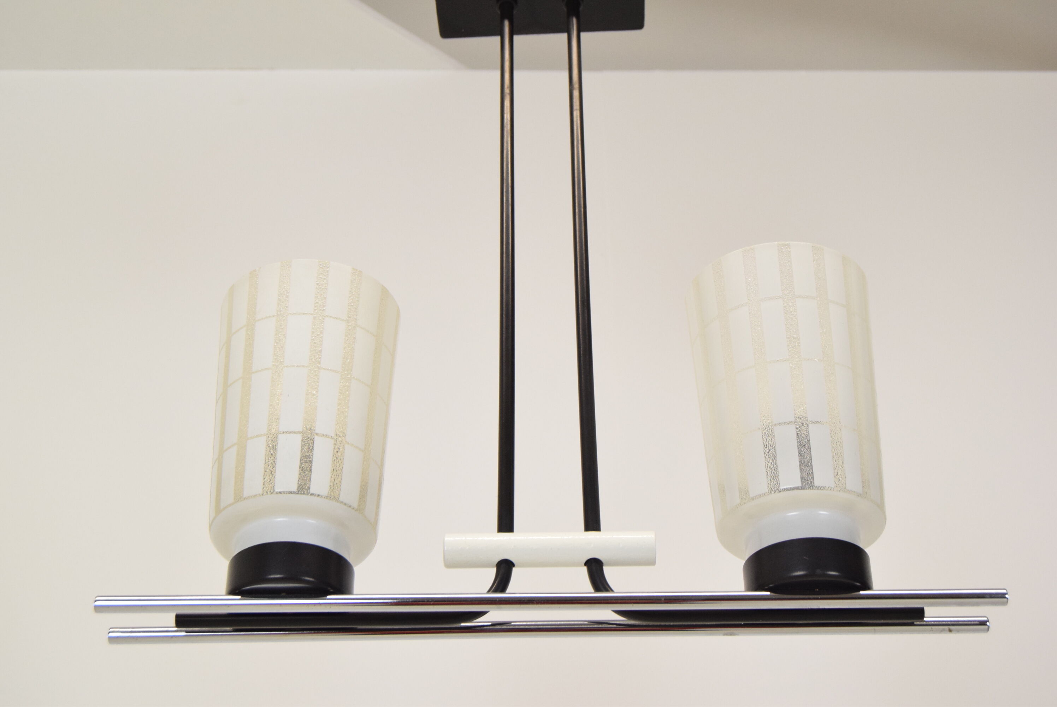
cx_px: 528
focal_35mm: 52
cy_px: 354
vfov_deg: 25.8
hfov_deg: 37.8
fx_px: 1543
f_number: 7.1
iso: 1600
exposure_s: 1/200
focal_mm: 35
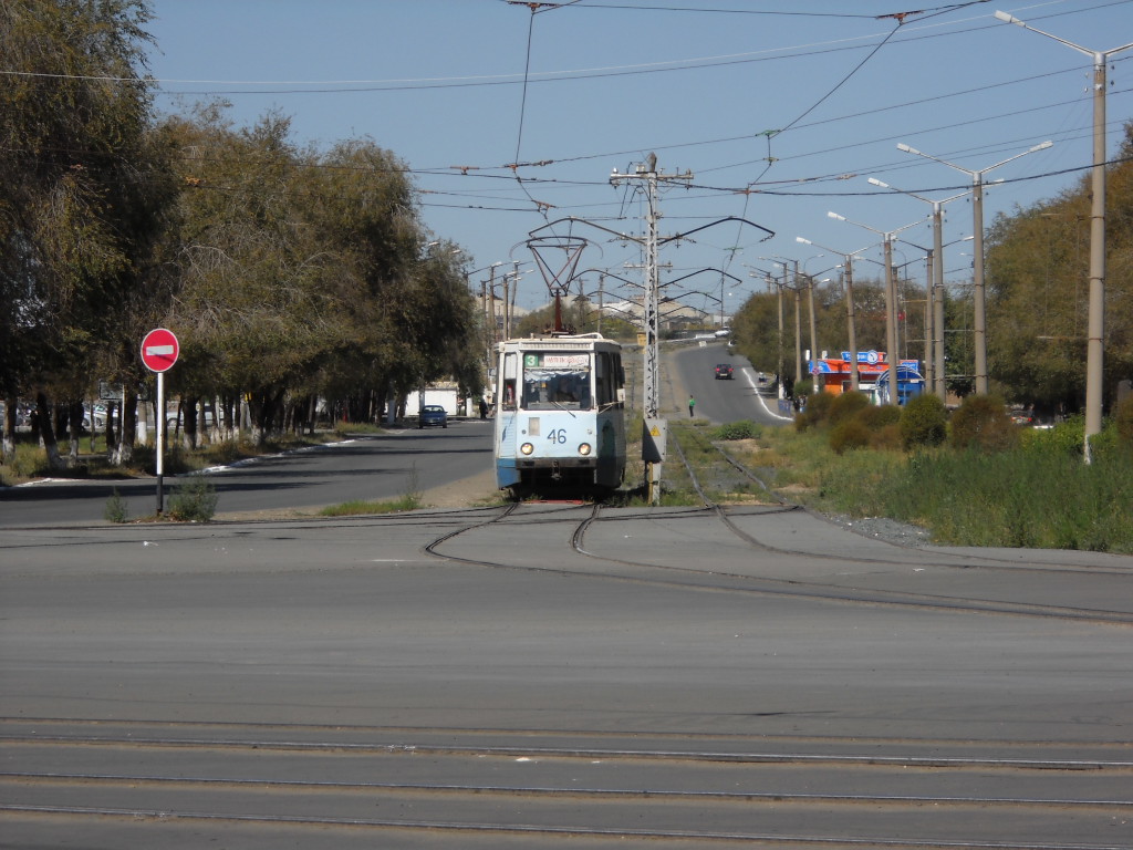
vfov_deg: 10.2
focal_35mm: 145
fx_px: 4746
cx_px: 566
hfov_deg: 13.6
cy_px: 425
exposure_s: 1/337
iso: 64
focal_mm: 24.03
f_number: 6.7
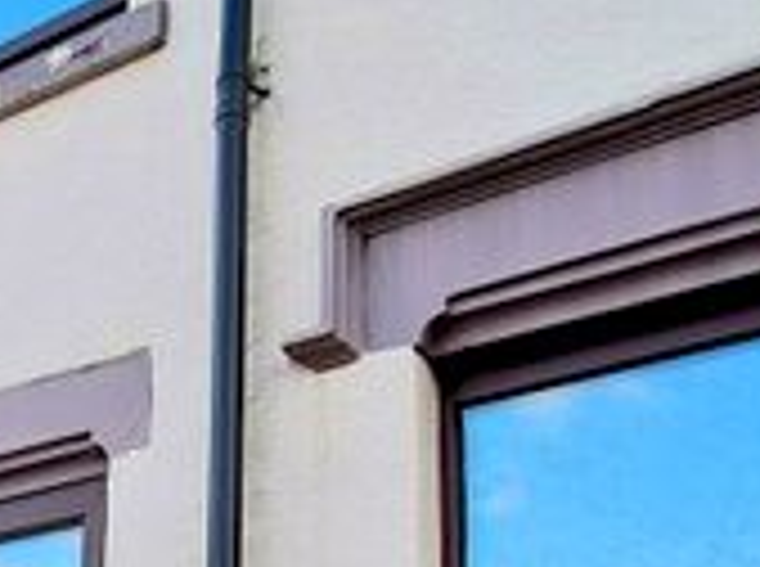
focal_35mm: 54
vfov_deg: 23.6
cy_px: 745
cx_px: 94
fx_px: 1183
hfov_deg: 33.9
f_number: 2.2
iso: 50
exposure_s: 1/211
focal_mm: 1.74
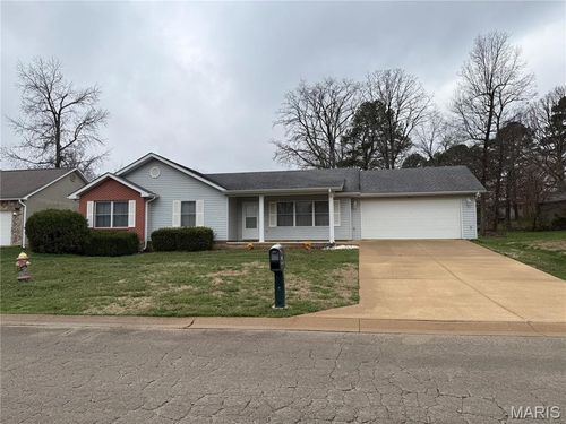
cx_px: 283
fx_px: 392
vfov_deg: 56.8
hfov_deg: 71.6
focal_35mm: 24
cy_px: 212
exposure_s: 1/2611
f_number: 1.78
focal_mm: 6.76
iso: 80
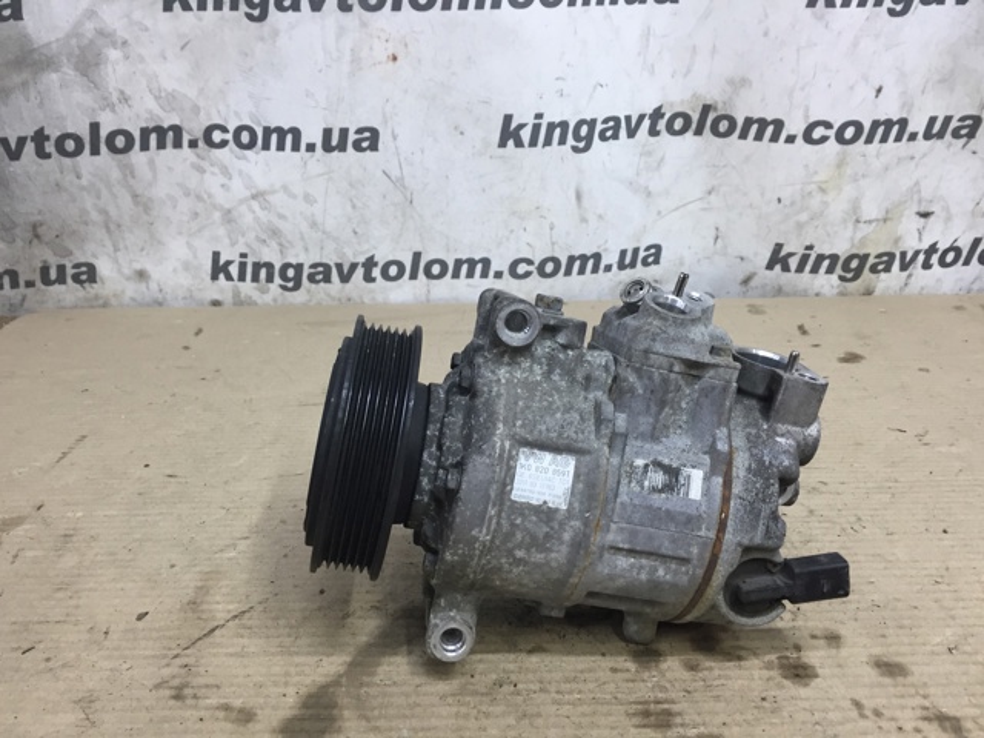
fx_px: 824
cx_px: 492
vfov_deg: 48.2
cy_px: 369
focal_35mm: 29
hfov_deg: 61.7
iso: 64
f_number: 2.2
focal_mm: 4.15
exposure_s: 1/33
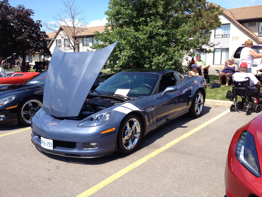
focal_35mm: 35
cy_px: 98
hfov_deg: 52.6
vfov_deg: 40.7
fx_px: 265
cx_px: 131
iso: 50
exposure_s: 1/920
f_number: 2.4
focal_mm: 4.28
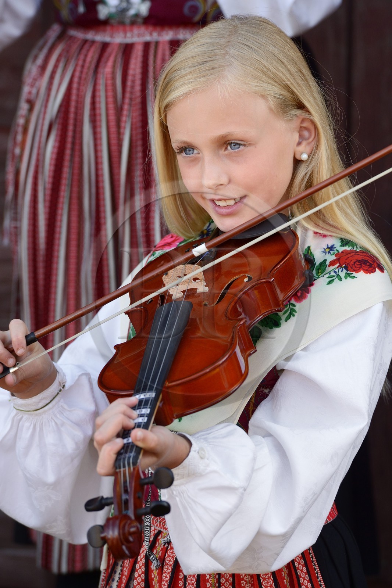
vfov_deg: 10.3
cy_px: 294
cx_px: 196
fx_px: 3268
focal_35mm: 200
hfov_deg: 6.9
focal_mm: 200
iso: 800
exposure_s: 1/320
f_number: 6.3
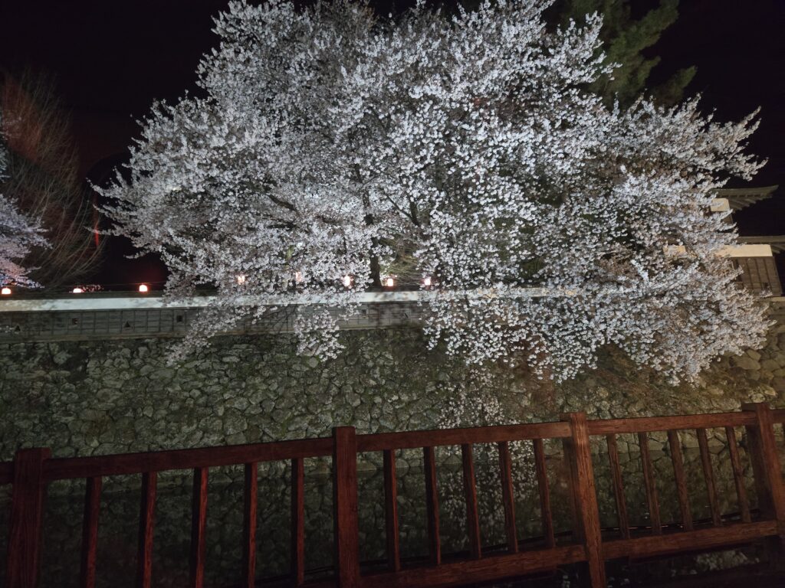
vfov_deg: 58.9
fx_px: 522
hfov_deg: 73.9
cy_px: 294
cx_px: 392
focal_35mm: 23
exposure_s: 1/50
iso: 2000
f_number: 1.8
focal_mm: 5.4
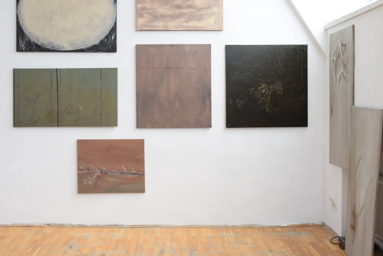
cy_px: 100
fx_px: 500
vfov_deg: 28.6
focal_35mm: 47
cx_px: 167
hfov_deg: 41.8
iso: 100
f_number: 8
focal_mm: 24
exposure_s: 1/40
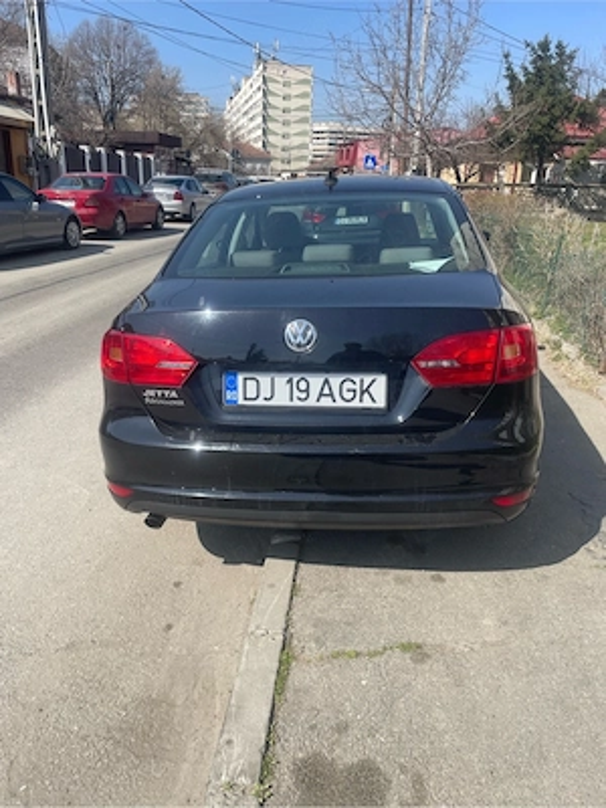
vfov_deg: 67.3
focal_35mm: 26
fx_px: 607
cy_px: 404
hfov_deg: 53.1
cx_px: 303
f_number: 1.6
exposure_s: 1/2304
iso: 32
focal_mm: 4.2
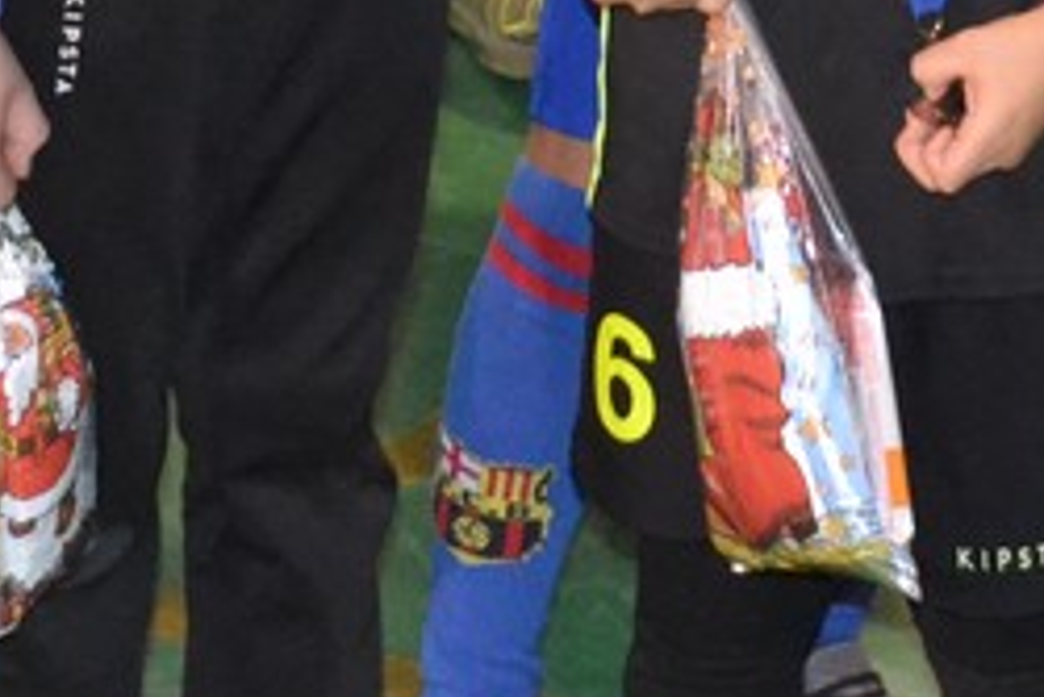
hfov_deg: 8.9
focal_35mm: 230
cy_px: -470
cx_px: 681
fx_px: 6674
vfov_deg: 5.9
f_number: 4.5
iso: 2800
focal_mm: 30
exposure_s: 1/60
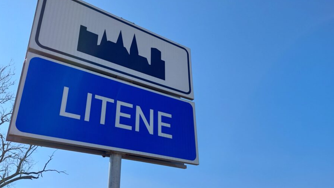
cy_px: 104
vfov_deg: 38.9
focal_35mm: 30
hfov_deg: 64.2
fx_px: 266
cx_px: 152
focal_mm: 5.23
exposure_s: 1/1184
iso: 25
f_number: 1.8
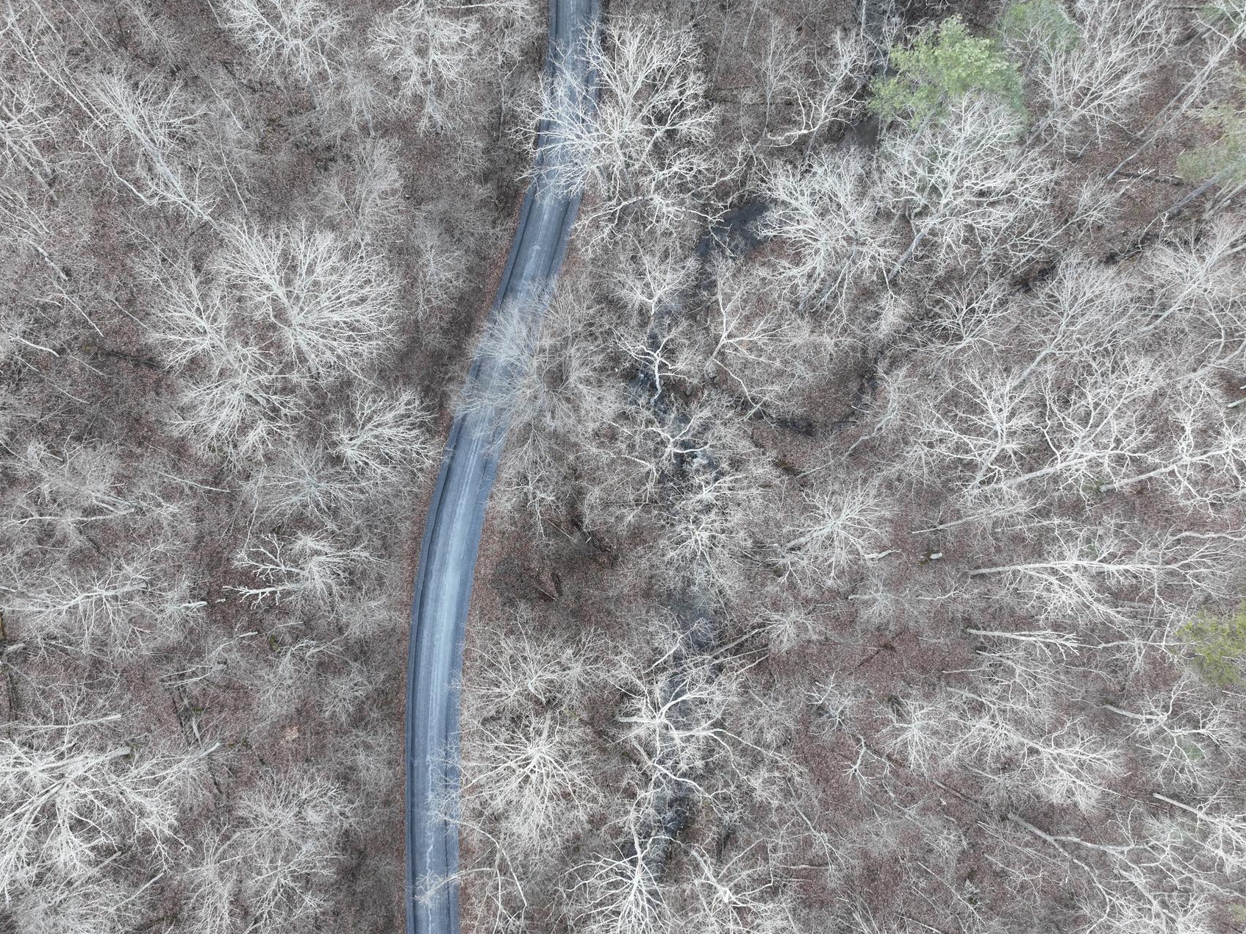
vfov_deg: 48.1
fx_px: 1043
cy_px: 515
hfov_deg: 61.5
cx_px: 551
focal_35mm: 29
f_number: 2.8
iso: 100
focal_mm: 12.29
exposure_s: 1/50
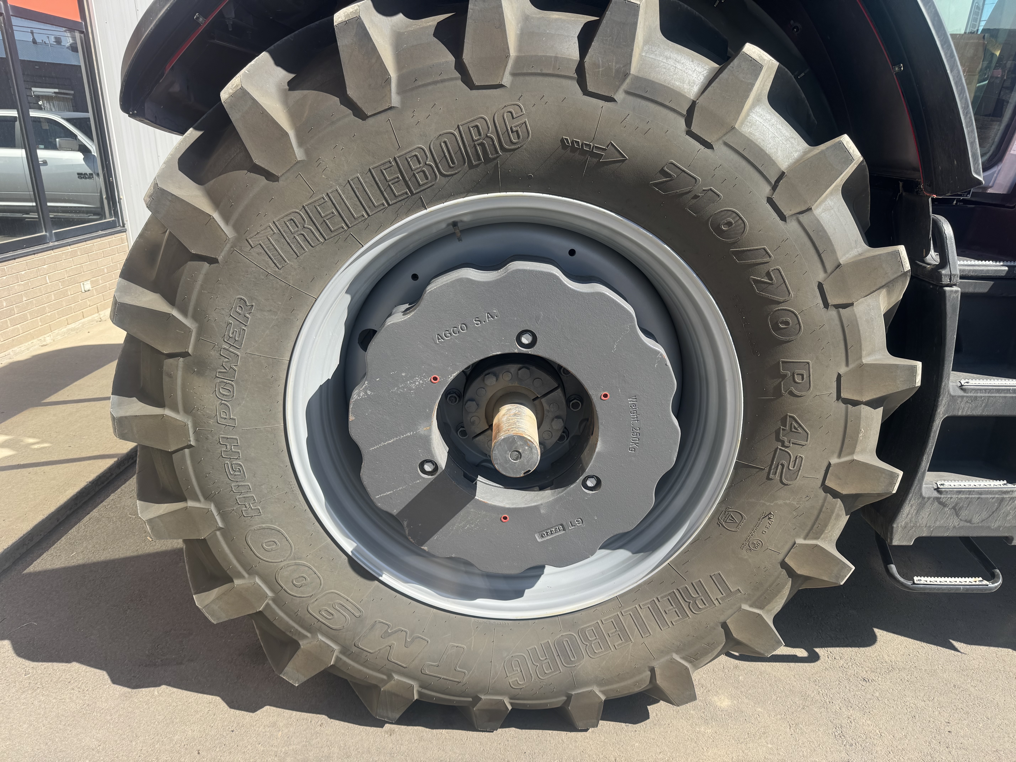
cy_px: 381
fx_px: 704
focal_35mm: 24
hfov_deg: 71.6
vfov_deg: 56.8
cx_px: 508
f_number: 1.78
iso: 80
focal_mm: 6.76
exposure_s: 1/2041
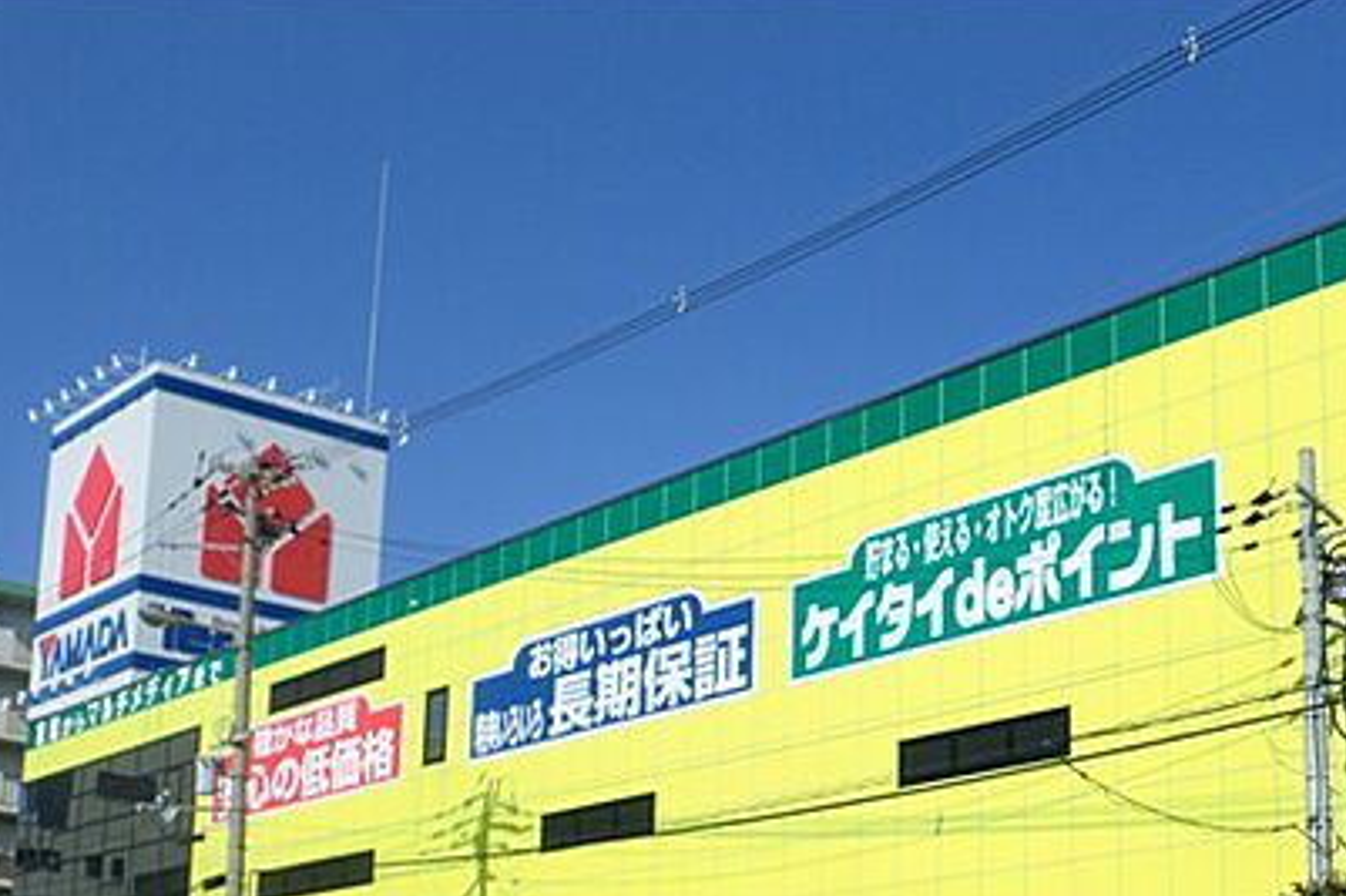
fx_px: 2093
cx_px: 822
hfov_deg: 35.5
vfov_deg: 23.7
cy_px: 745
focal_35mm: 56
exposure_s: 1/200
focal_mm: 6.51
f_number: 9.1
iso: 64
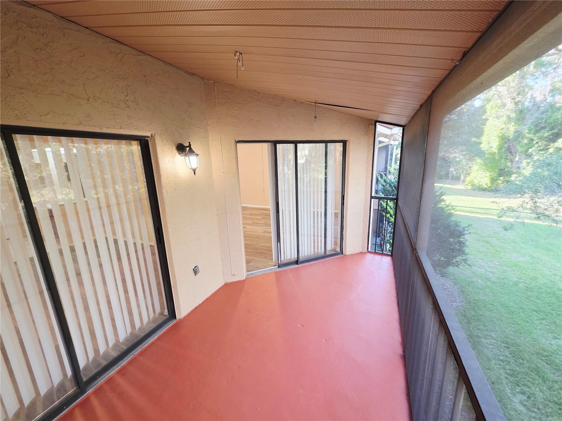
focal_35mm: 13
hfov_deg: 106.2
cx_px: 281
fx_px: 211
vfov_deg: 89.9
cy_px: 210
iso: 200
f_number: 1.9
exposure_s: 1/60
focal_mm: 2.2
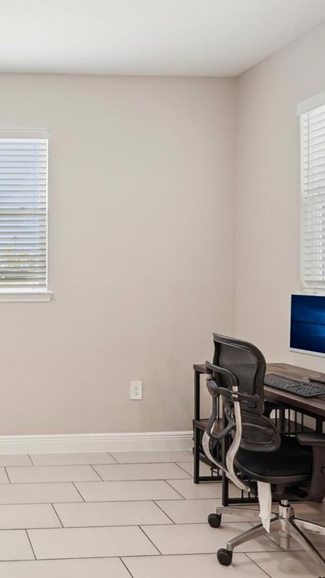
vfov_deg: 58.0
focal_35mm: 34
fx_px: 521
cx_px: -41
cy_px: 276
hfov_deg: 30.6
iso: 400
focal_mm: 16
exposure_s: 1/25
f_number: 8
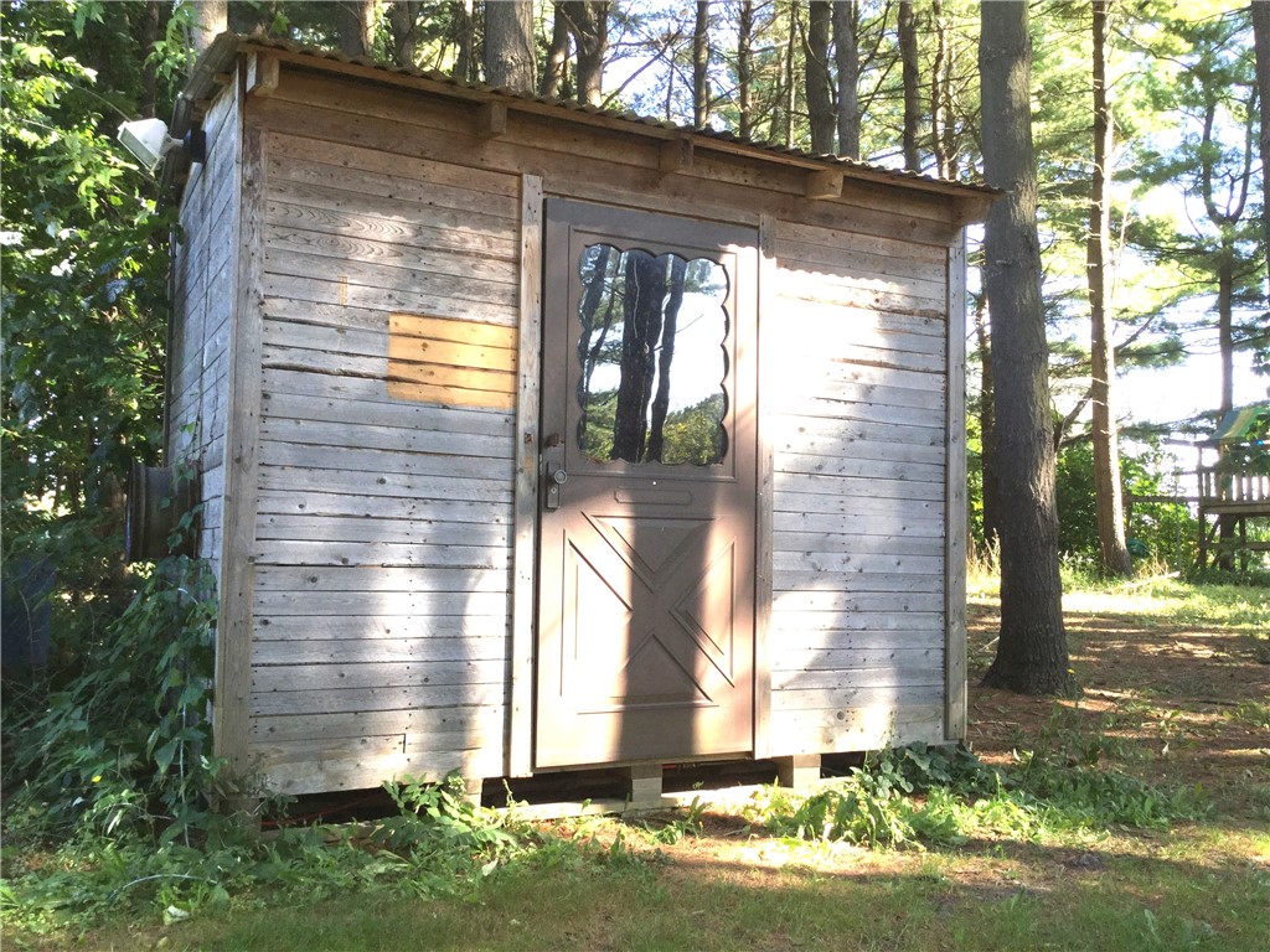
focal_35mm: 31
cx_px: 635
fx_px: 1137
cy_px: 476
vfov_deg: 45.4
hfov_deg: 58.4
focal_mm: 3.3
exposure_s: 1/120
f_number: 2.4
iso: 32
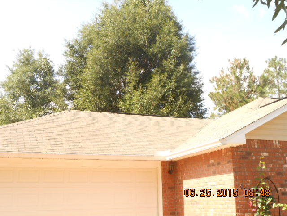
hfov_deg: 38.9
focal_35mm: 49
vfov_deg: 29.7
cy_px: 108
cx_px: 144
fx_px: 406
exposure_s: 1/250
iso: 160
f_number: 4.8
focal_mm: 8.8
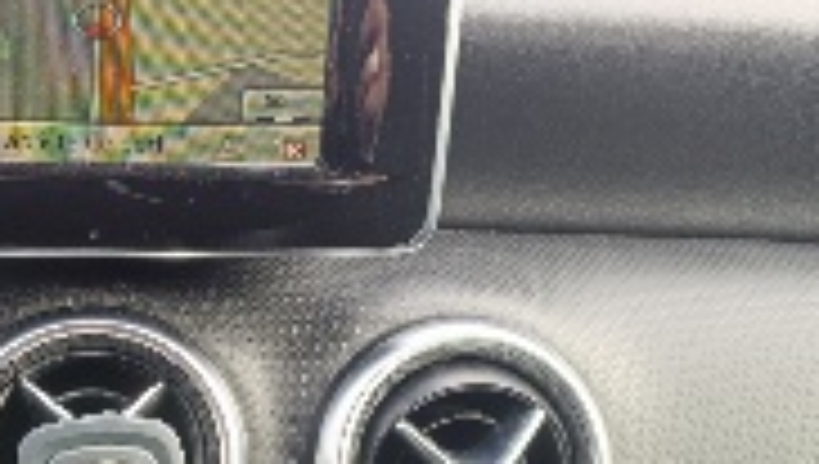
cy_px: 414
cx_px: 99
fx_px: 1240
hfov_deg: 34.7
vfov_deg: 20.8
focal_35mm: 57
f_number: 1.6
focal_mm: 6.14
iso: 250
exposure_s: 1/100
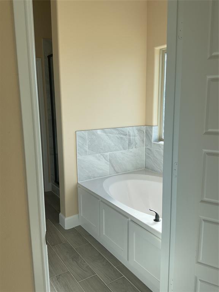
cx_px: 110
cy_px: 146
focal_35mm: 29
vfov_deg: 61.7
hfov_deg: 48.2
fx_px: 245
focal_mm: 3
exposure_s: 1/400
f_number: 1.8
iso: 16
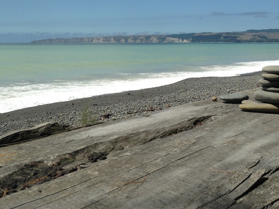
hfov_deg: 33.2
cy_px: 46
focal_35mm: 58
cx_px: 159
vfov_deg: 24.9
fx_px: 467
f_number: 2.4
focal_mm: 4.12
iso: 50
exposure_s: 1/3195
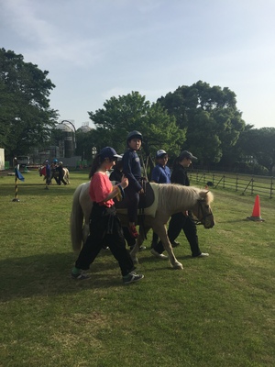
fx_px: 307
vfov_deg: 61.7
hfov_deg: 48.2
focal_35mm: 29
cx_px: 138
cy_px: 184
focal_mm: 4.15
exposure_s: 1/2326
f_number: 2.2
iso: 32
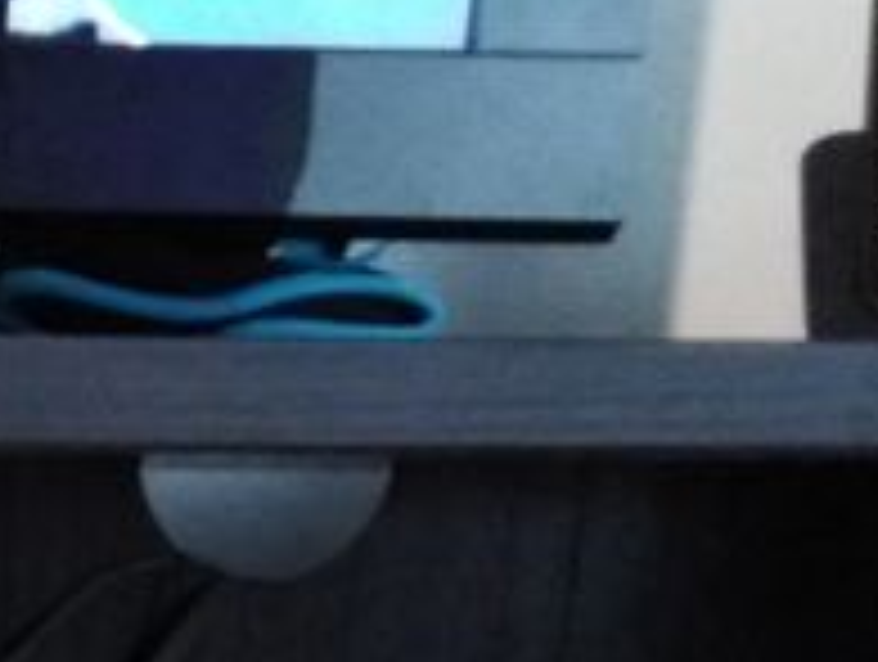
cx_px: -513
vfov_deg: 10.1
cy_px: 1455
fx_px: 3380
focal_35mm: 133
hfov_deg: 13.7
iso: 784
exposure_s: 1/15
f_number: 2.2
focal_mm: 3.46
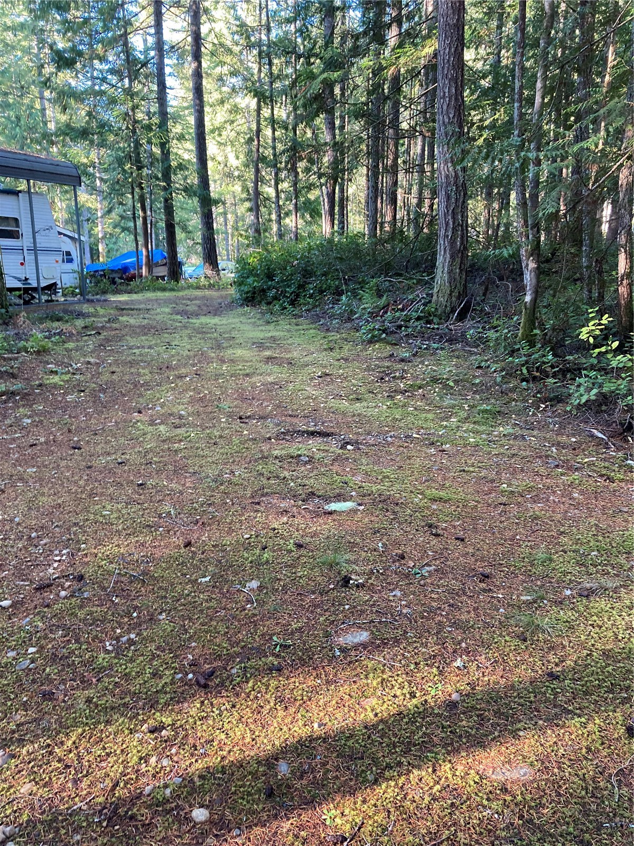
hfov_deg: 49.7
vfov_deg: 63.4
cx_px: 317
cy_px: 423
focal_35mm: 28
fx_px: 684
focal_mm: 3.99
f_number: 1.8
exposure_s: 1/60
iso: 160
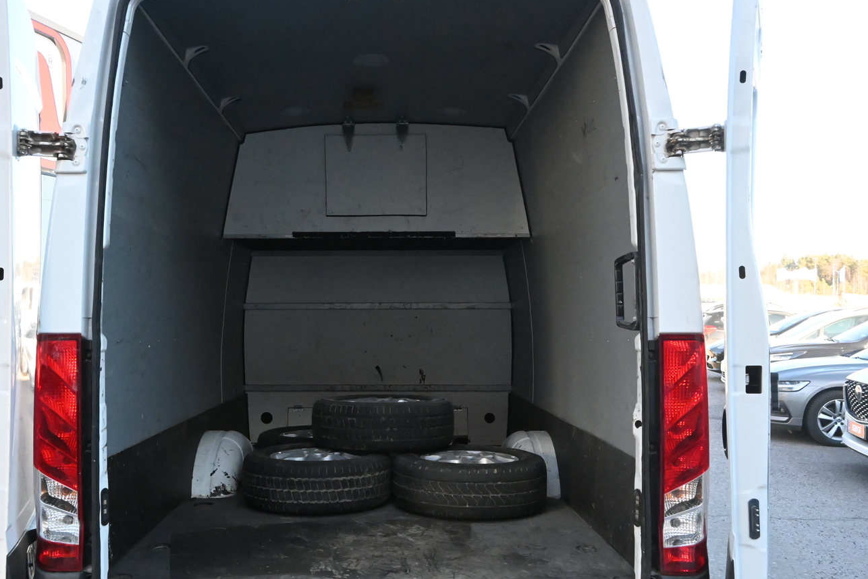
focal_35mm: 34
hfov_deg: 55.6
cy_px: 340
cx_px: 373
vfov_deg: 38.8
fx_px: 820
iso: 6400
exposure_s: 1/3200
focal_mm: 18
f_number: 5.6
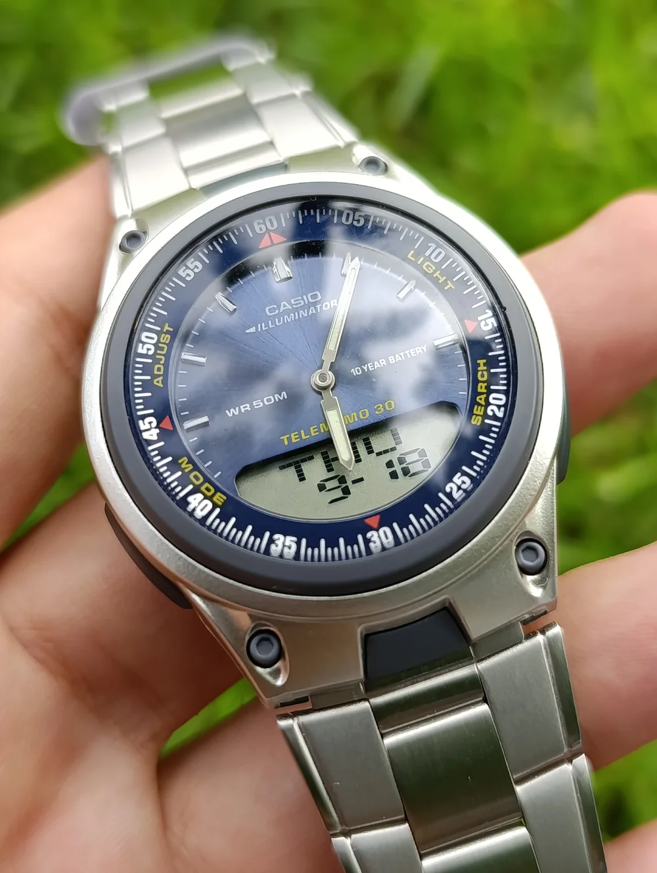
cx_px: 328
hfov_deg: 59.0
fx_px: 581
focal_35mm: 23
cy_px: 436
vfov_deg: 73.8
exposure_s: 1/120
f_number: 1.6
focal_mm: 6.14
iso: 50
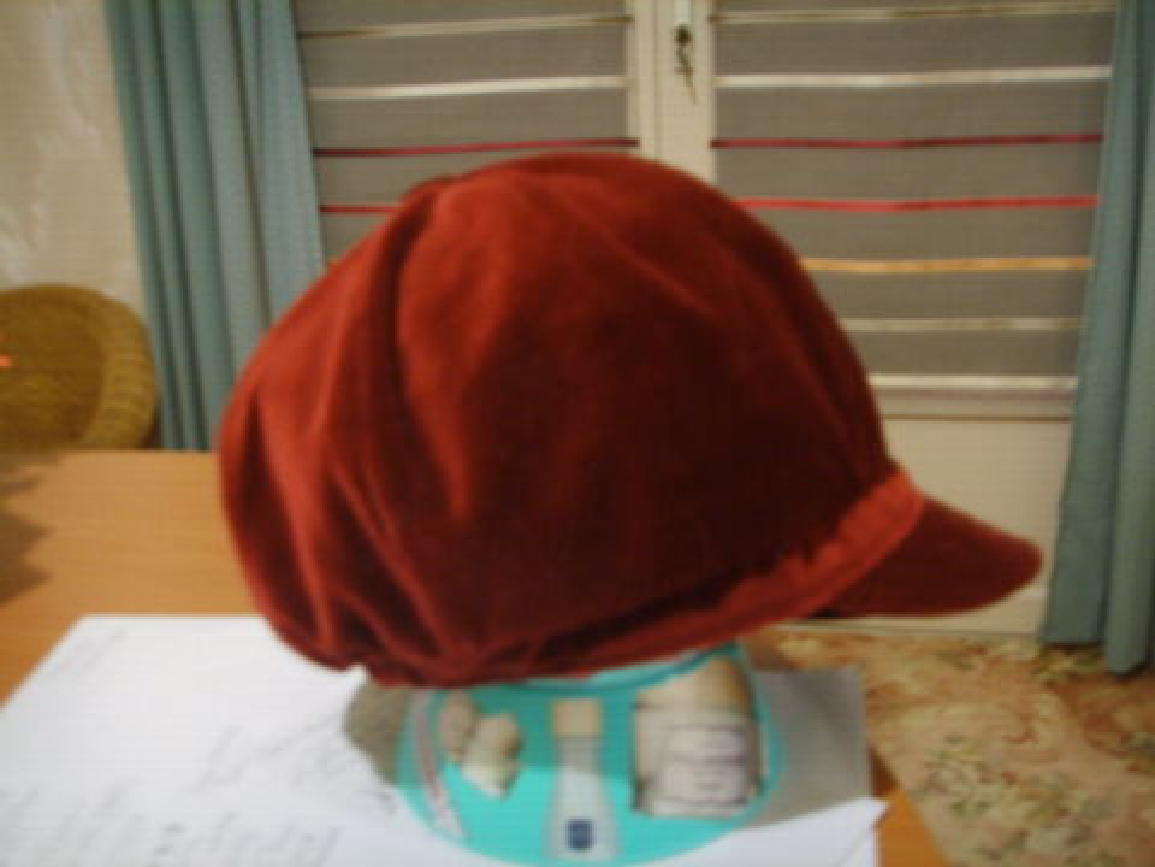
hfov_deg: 47.9
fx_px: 1301
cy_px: 434
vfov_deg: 36.8
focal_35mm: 39
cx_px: 578
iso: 110
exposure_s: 1
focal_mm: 6.6
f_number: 3.5
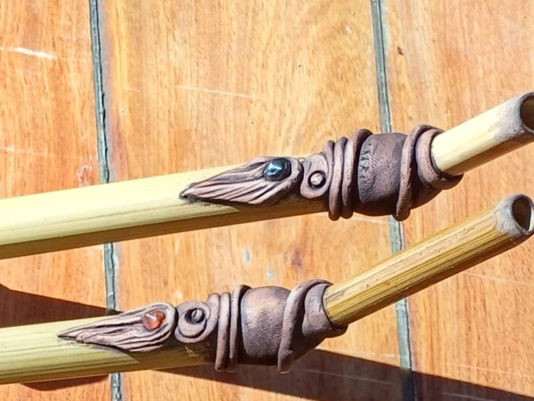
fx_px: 1419
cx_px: -206
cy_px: 729
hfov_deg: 19.3
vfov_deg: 14.2
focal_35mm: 92
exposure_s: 1/204
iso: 50
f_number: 1.8
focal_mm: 4.65
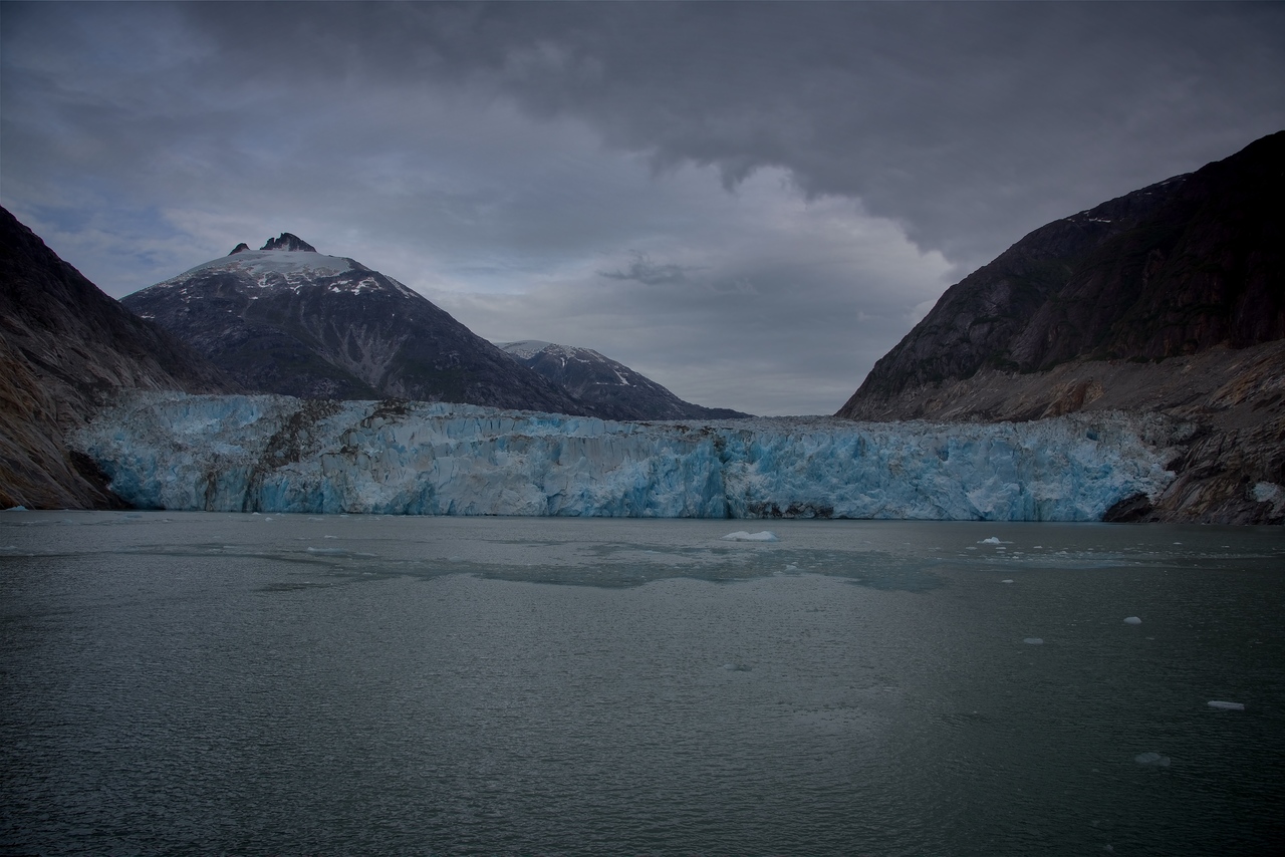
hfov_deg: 73.7
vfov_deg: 53.2
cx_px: 642
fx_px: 857
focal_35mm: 24
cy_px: 428
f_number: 9
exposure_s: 1/200
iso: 100
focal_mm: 24
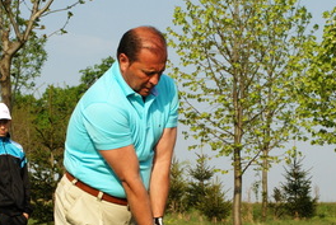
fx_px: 1870
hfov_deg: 10.3
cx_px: 188
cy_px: 196
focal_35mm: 200
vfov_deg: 6.9
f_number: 8
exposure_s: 1/250
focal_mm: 44
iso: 100
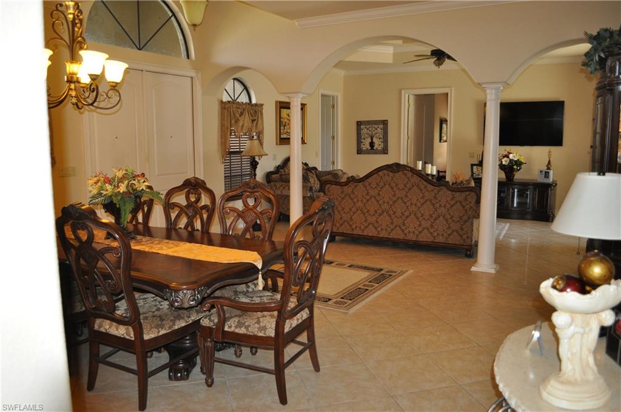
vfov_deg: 47.8
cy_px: 206
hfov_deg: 67.5
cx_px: 310
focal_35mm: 27
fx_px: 465
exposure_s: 1/60
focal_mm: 18
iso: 800
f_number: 3.5
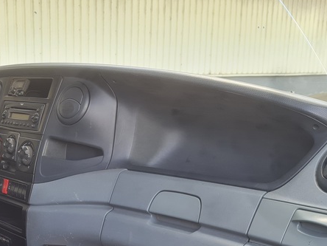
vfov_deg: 23.4
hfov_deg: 31.4
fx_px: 557
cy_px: 265
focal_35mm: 59
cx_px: 44
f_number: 1.8
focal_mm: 5.4
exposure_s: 1/116
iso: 50
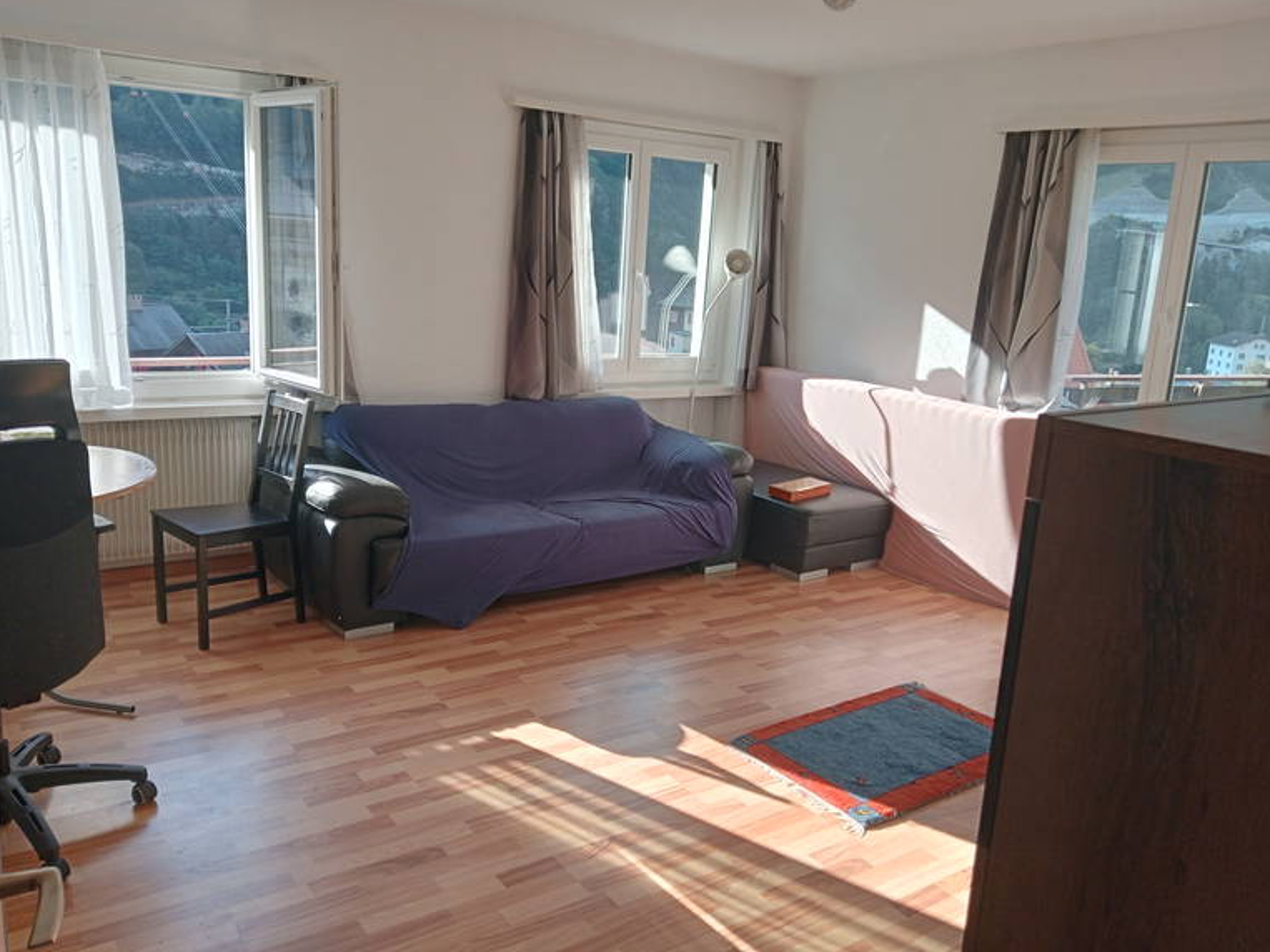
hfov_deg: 61.7
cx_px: 628
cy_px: 473
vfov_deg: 48.2
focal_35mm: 29
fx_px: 1064
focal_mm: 4.04
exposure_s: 1/100
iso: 139
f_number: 1.8
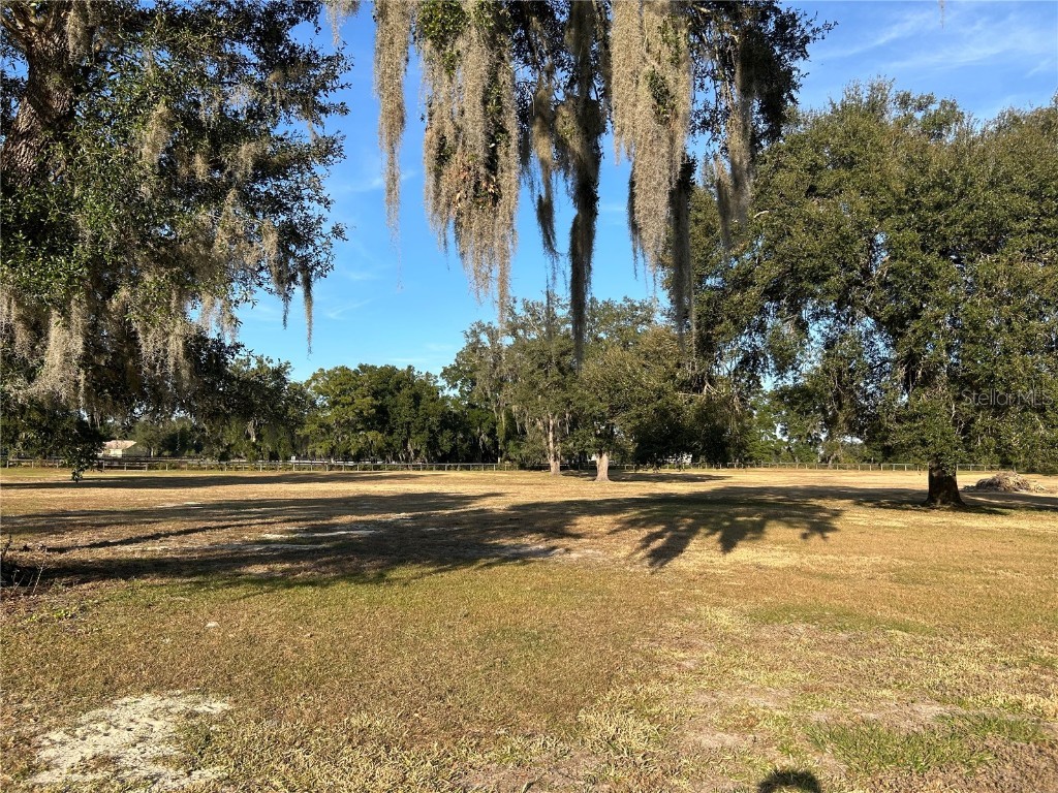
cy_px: 396
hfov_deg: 67.3
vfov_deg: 53.1
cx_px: 529
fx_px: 795
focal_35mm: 26
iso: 50
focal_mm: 5.7
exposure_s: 1/2571
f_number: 1.5
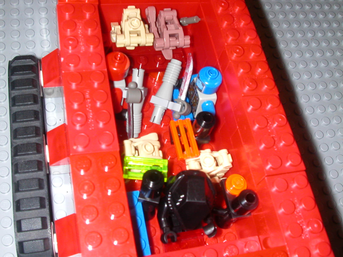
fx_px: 426
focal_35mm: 43
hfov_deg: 43.9
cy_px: 128
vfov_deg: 33.6
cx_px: 172
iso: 100
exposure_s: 1/59.9
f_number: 4.8
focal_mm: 6.6
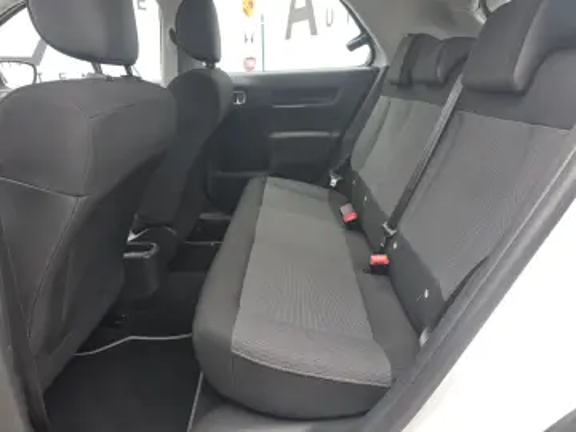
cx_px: 288
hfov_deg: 73.9
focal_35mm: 23
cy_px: 216
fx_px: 383
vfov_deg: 58.9
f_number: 1.7
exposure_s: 1/180
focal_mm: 6.3
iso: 125
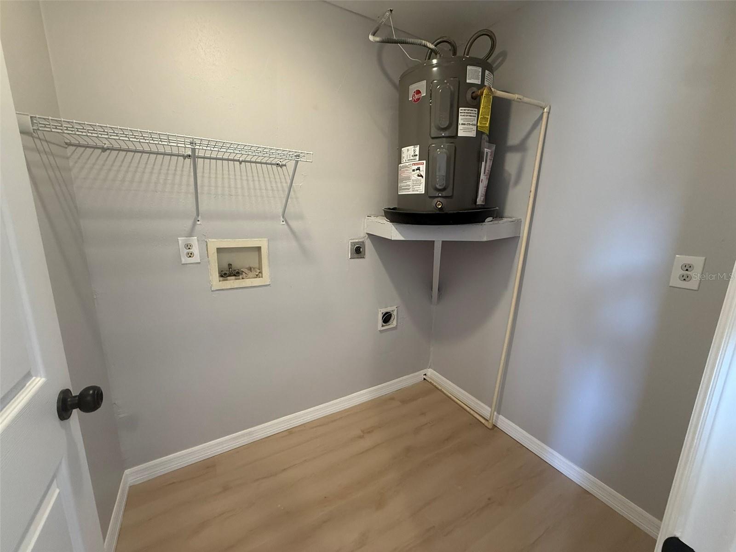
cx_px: 368
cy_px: 276
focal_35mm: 14
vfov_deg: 85.7
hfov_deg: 102.1
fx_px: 298
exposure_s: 1/60
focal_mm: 2.22
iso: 200
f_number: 2.2
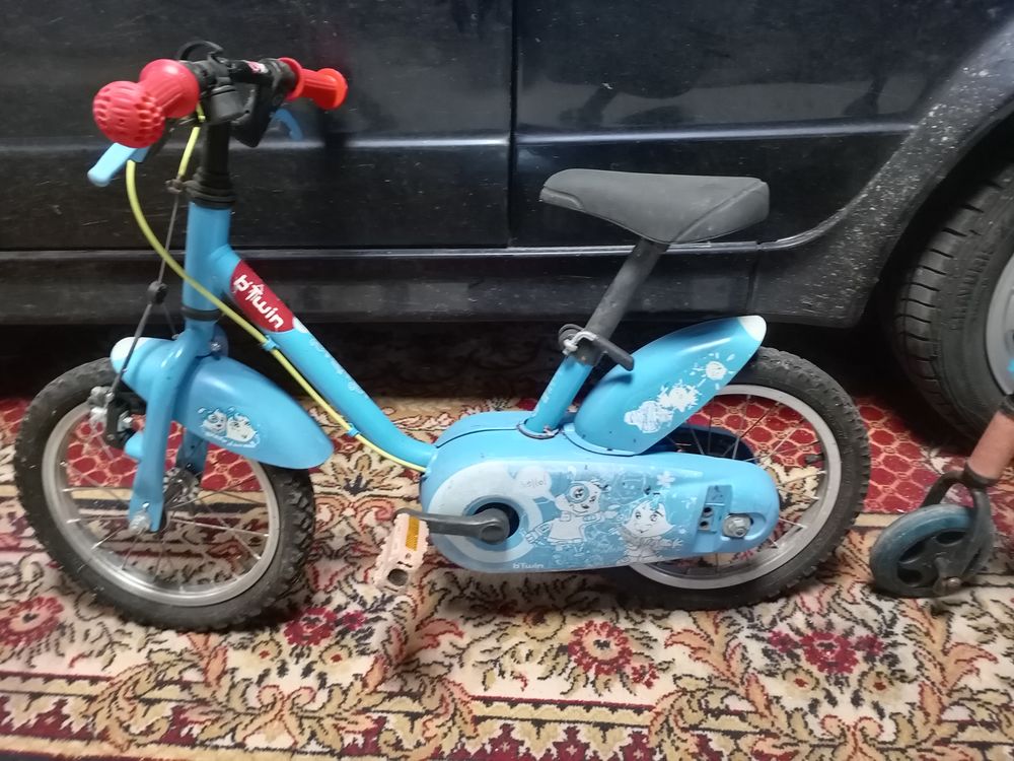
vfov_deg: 53.1
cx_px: 507
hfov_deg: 67.3
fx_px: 762
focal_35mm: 26
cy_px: 380
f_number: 1.8
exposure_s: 1/16.7
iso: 1653
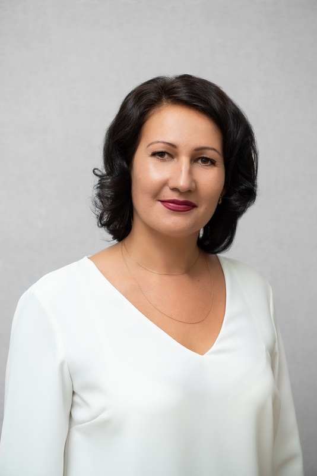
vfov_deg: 28.8
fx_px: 924
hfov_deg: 19.5
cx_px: 158
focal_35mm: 70
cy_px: 238
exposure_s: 1/160
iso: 640
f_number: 4.5
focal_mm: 70
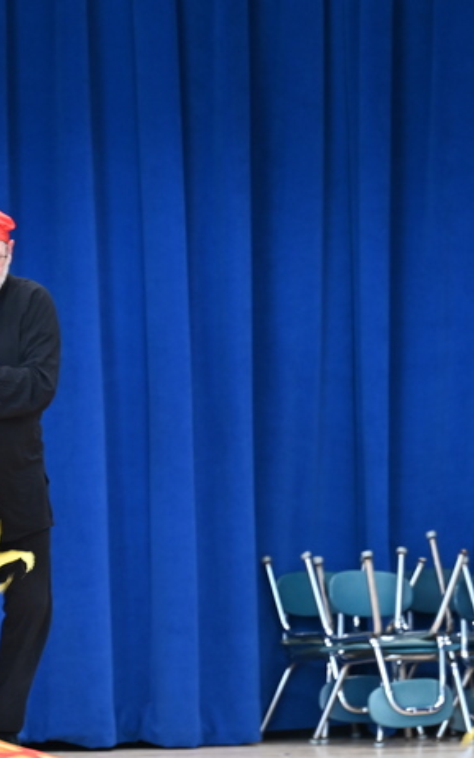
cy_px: 467
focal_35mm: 282
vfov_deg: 7.4
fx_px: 5825
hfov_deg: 4.7
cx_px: 30
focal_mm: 125
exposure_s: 1/125
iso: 900
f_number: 2.8
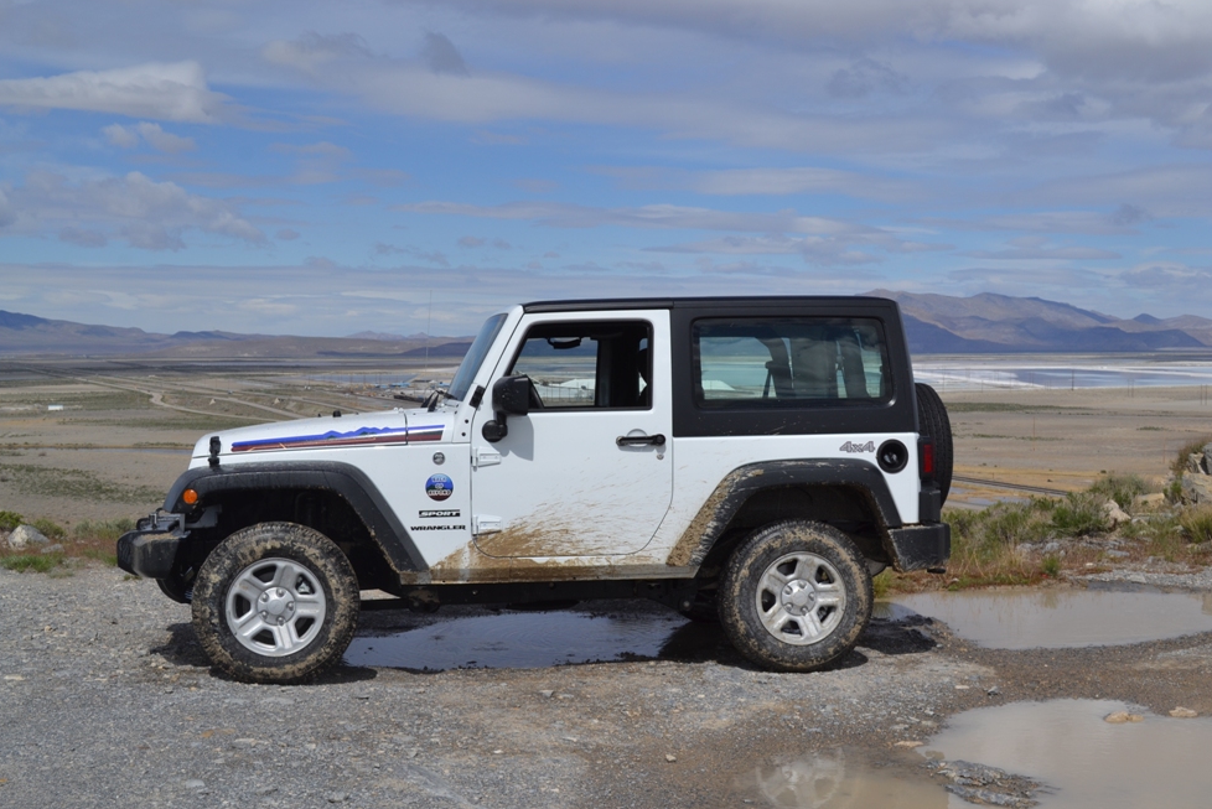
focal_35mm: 46
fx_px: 1533
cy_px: 409
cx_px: 601
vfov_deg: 29.6
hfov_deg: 43.1
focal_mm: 29
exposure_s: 1/400
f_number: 10
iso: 100
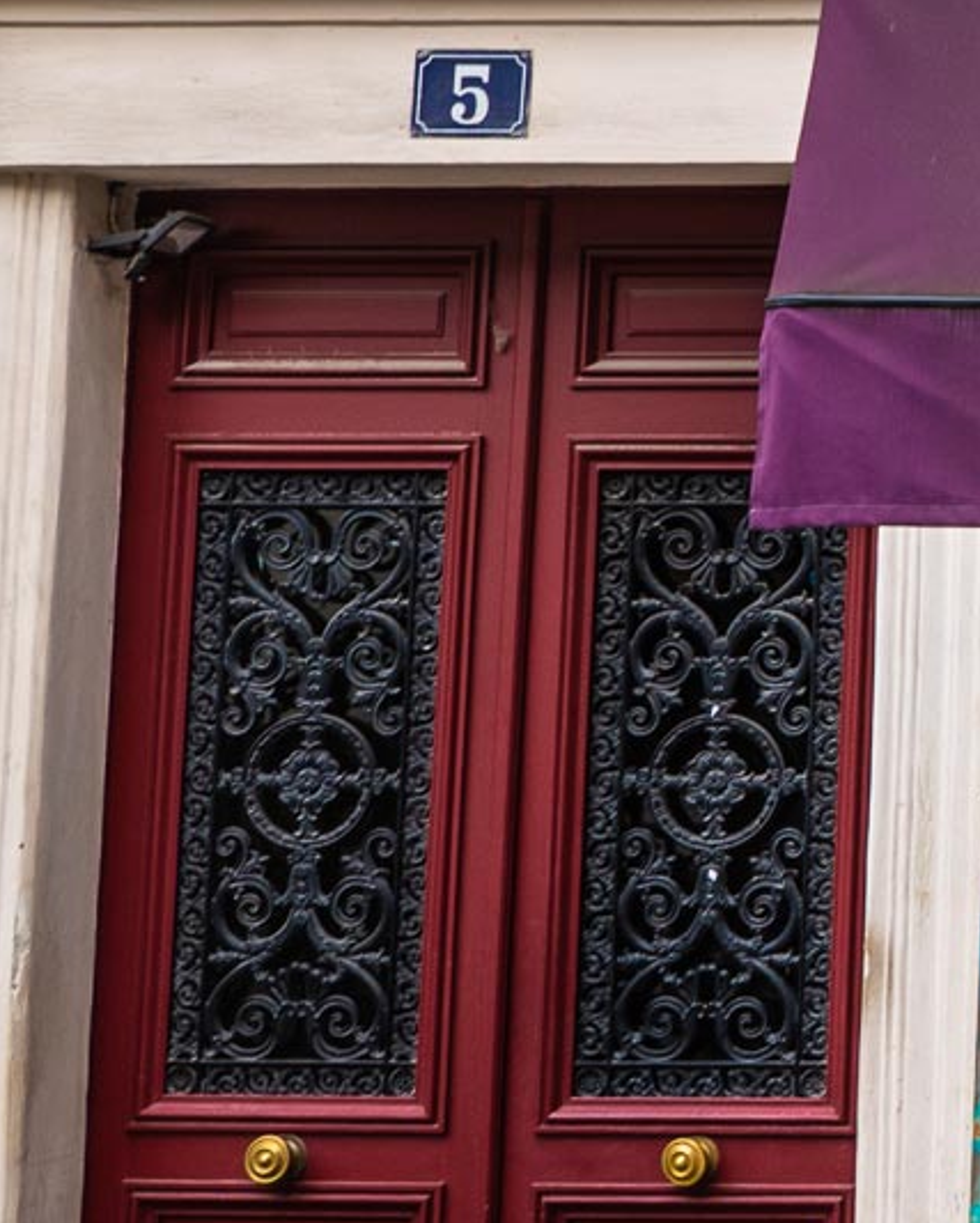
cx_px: 2435
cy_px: 289
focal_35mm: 116
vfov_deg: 16.5
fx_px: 4192
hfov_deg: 11.0
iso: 125
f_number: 5.6
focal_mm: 20.3
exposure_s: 1/80
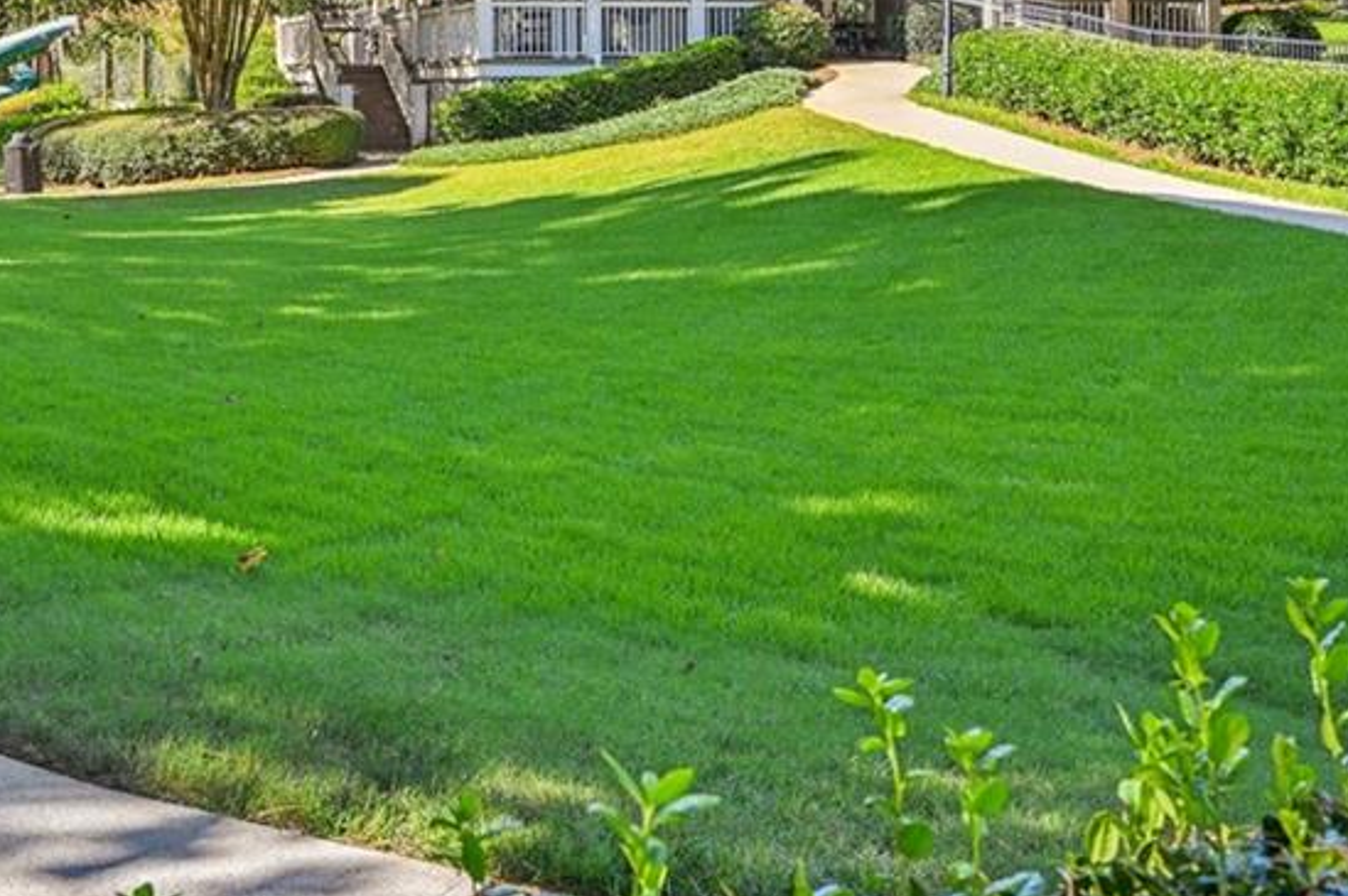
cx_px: 226
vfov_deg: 23.5
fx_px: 2095
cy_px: 102
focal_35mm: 56
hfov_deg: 34.3
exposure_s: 1/80
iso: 100
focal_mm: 30
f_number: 8
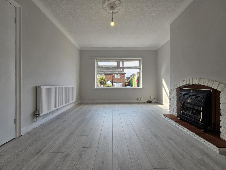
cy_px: 85
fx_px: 85
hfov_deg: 106.2
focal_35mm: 13
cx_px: 113
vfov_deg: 89.9
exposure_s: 1/196
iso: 50
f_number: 2.2
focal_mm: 2.2
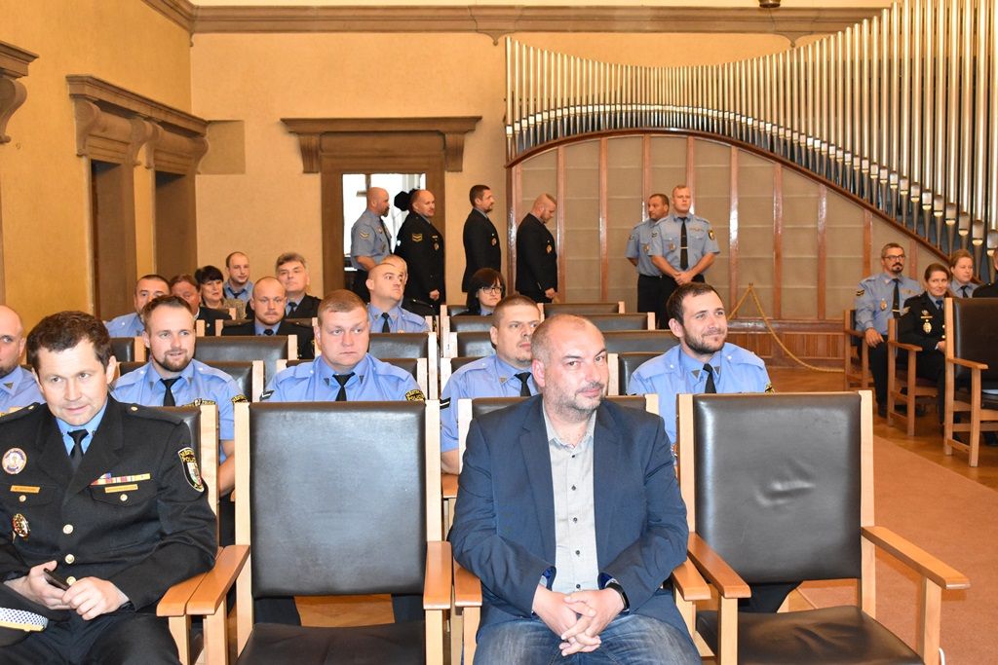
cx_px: 499
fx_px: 1248
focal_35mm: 45
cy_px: 332
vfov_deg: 29.9
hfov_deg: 43.6
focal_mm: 30
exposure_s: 1/60
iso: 4000
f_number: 6.3
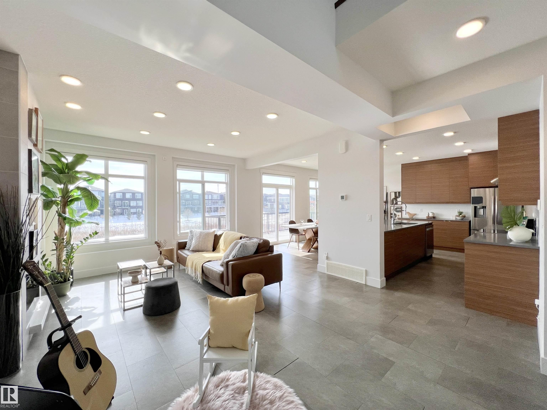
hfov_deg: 106.2
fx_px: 205
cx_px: 274
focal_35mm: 13
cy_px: 205
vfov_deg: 89.9
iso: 32
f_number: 1.8
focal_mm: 1.57
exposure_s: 1/345
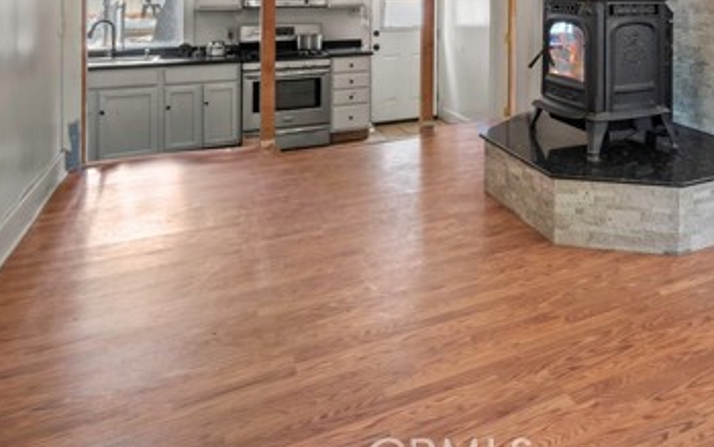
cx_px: 641
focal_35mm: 31
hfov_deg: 53.6
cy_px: -4
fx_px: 603
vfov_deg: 36.4
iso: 200
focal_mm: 8
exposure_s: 1.3
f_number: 8
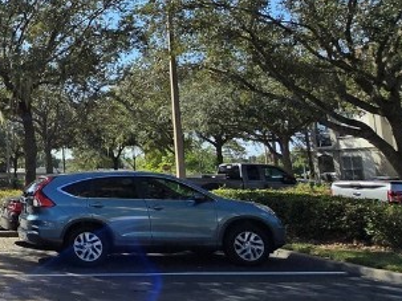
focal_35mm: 44
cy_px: 91
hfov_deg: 32.9
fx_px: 511
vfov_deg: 32.5
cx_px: -110
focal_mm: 2.2
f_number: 2.2
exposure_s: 1/2929
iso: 50
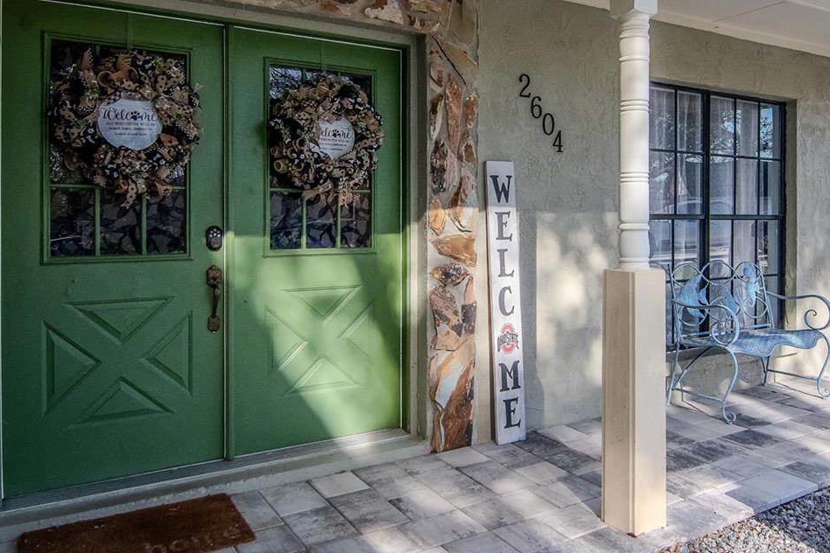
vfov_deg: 46.5
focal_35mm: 28
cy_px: 242
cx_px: 466
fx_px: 642
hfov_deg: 65.5
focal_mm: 11
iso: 1000
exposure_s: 1/320
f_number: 10
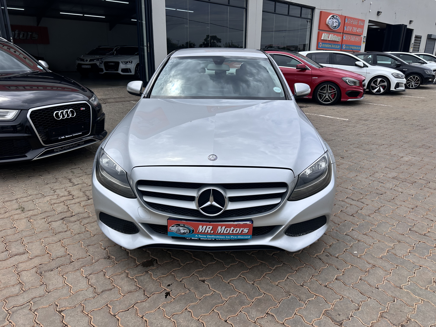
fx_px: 302
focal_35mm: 24
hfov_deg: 71.6
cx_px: 218
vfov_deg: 56.8
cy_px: 164
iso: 80
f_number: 1.78
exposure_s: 1/6623
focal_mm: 6.86
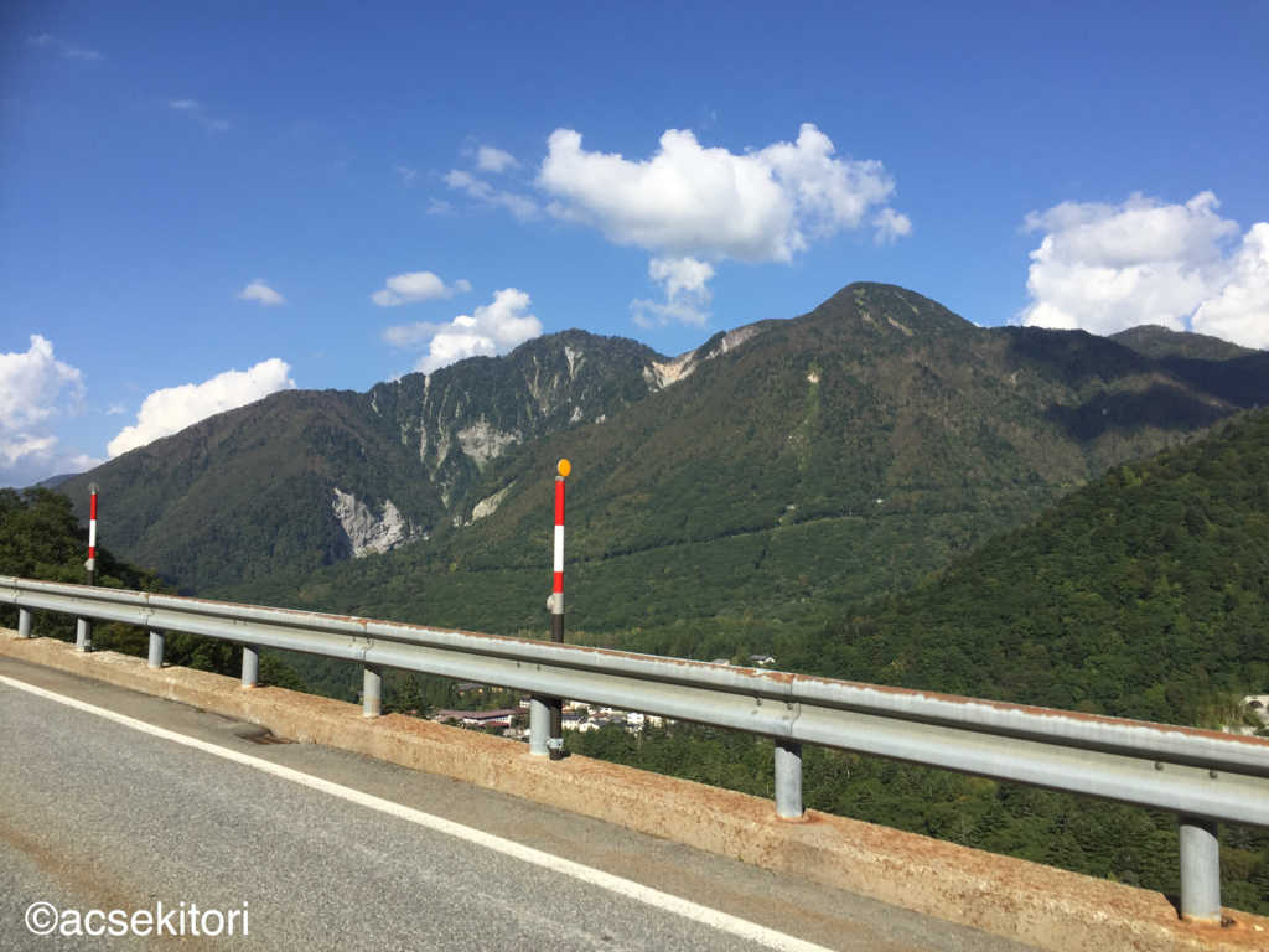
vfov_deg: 48.2
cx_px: 634
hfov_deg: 61.7
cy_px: 476
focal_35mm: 29
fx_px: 1063
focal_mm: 4.15
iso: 32
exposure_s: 1/1980
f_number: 2.2
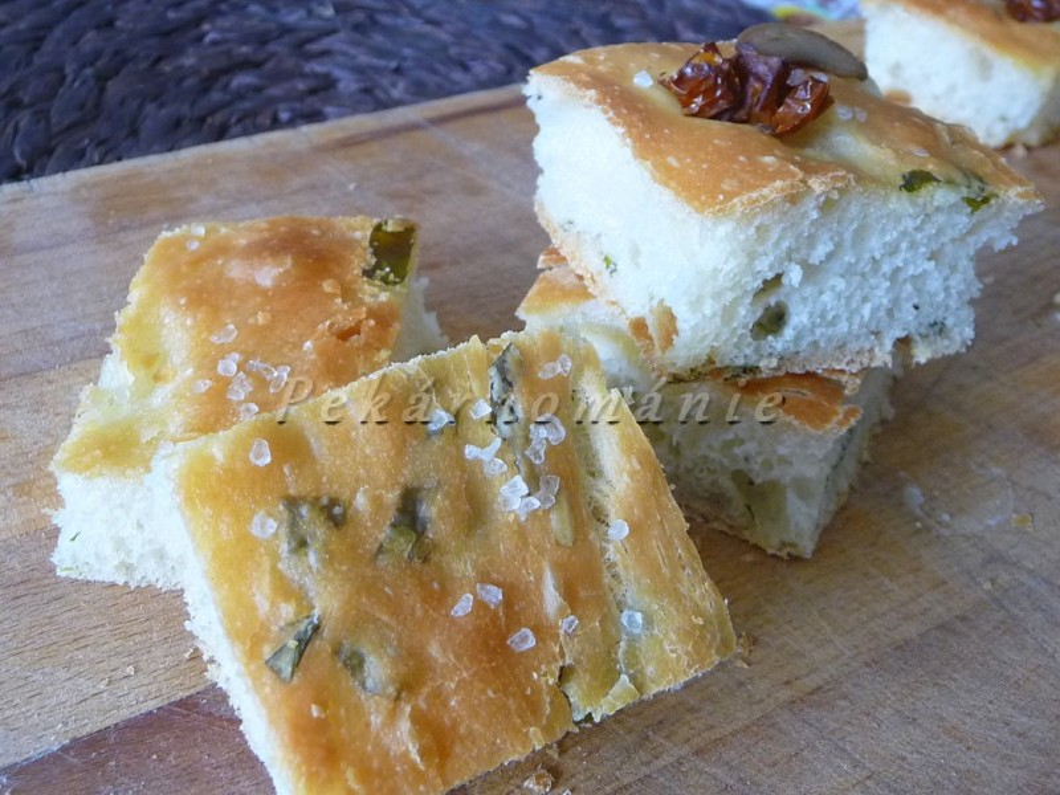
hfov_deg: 52.6
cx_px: 530
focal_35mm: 35
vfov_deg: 40.7
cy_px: 398
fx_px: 1072
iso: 200
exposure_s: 1/30
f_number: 3.3
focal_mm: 4.7
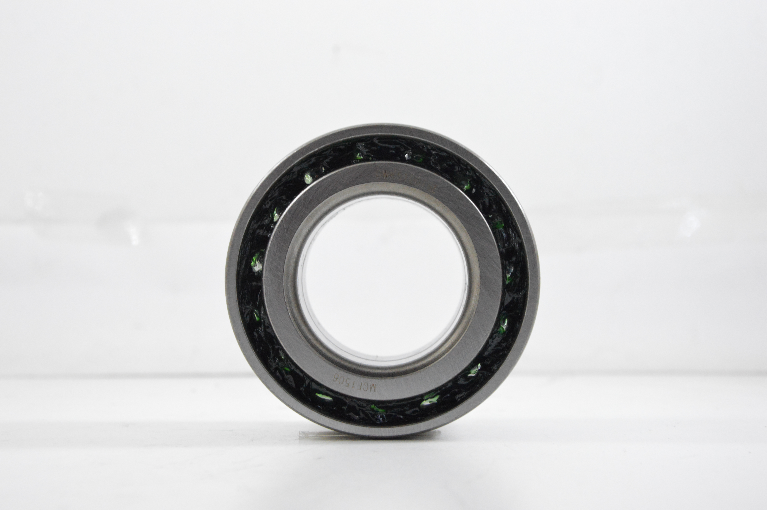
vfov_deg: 18.1
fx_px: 1596
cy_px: 255
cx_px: 384
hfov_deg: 27.0
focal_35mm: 75
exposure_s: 1/100
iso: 3200
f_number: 7.1
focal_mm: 50
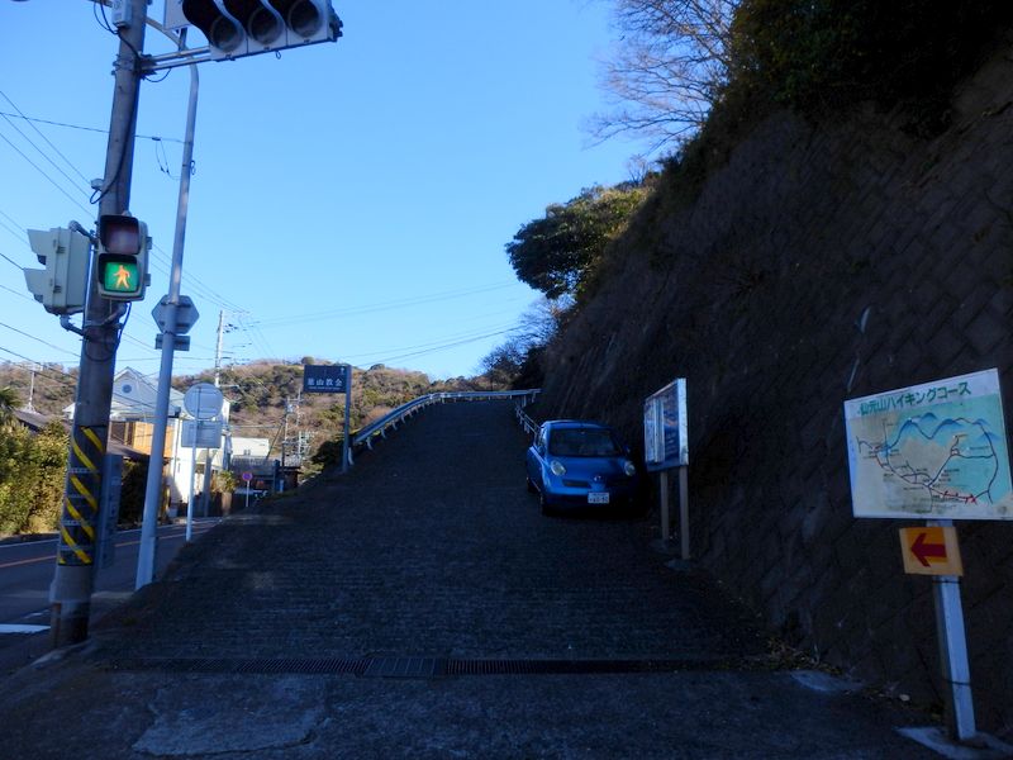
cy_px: 380
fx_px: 702
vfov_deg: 56.8
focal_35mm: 24
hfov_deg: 71.6
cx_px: 506
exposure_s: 1/800
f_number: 3
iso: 80
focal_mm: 4.2
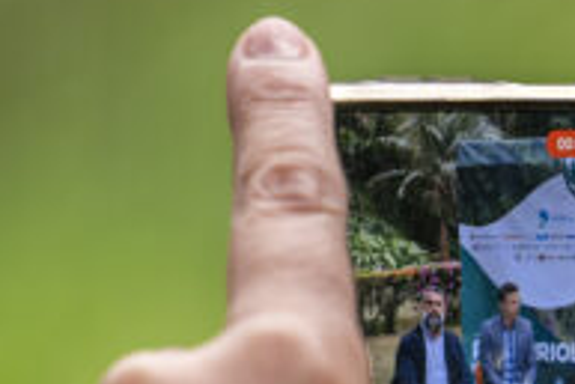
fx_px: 12691
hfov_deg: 2.6
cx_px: 655
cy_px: 391
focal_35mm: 794
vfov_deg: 1.7
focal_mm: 300
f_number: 5.6
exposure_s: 1/160
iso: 400
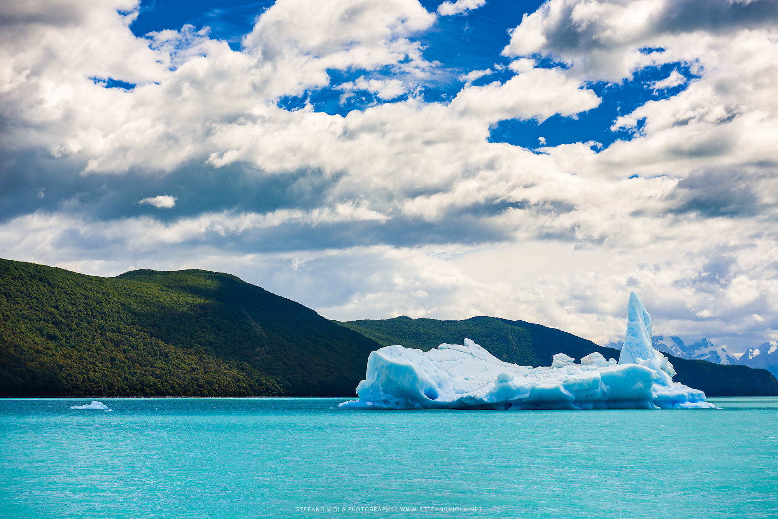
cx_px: 389
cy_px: 260
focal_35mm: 70
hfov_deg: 28.8
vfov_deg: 19.5
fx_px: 1513
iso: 100
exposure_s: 1/640
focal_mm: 70
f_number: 6.3
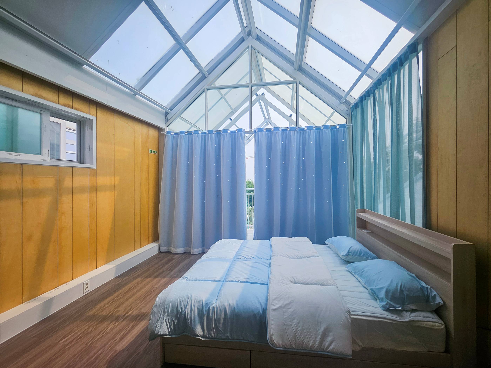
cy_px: 184
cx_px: 246
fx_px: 184
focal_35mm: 13
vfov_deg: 89.9
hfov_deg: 106.2
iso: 32
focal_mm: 1.7
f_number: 2.2
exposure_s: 1/1081
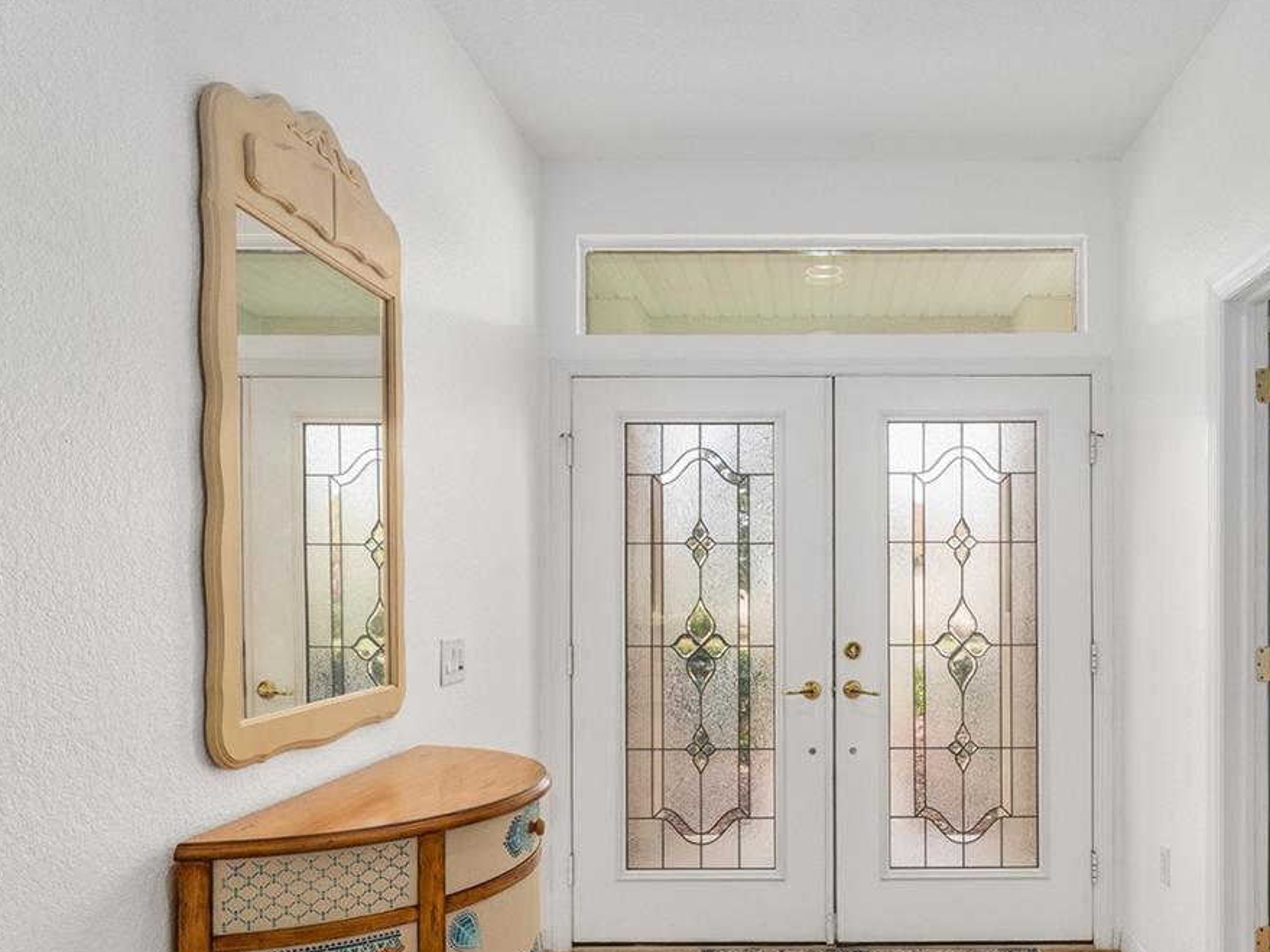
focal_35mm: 28
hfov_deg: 62.2
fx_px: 1027
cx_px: 825
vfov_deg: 49.3
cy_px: 587
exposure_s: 1/60
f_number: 8
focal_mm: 16
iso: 320
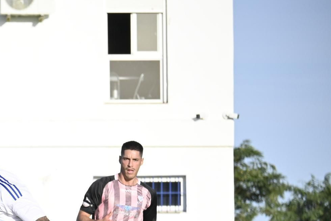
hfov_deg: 4.1
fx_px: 4554
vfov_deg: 2.8
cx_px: -105
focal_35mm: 495
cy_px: 269
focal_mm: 125
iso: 160
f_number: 5.3
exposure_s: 1/800
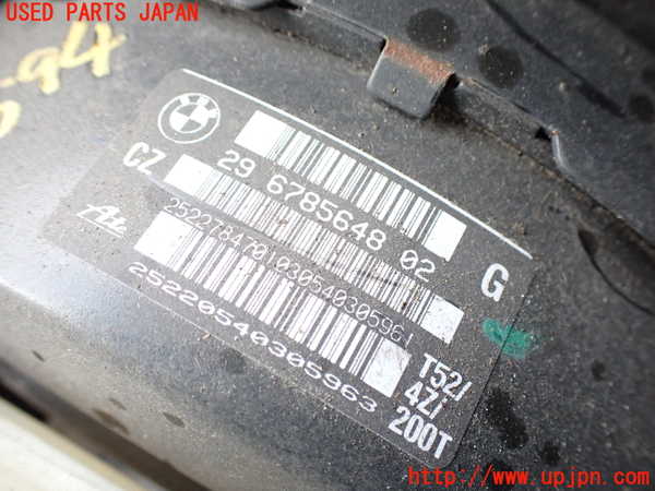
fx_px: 568
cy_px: 246
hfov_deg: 60.0
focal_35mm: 30
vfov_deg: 46.8
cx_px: 328
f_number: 2.3
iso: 500
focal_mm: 5.4
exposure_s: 1/125
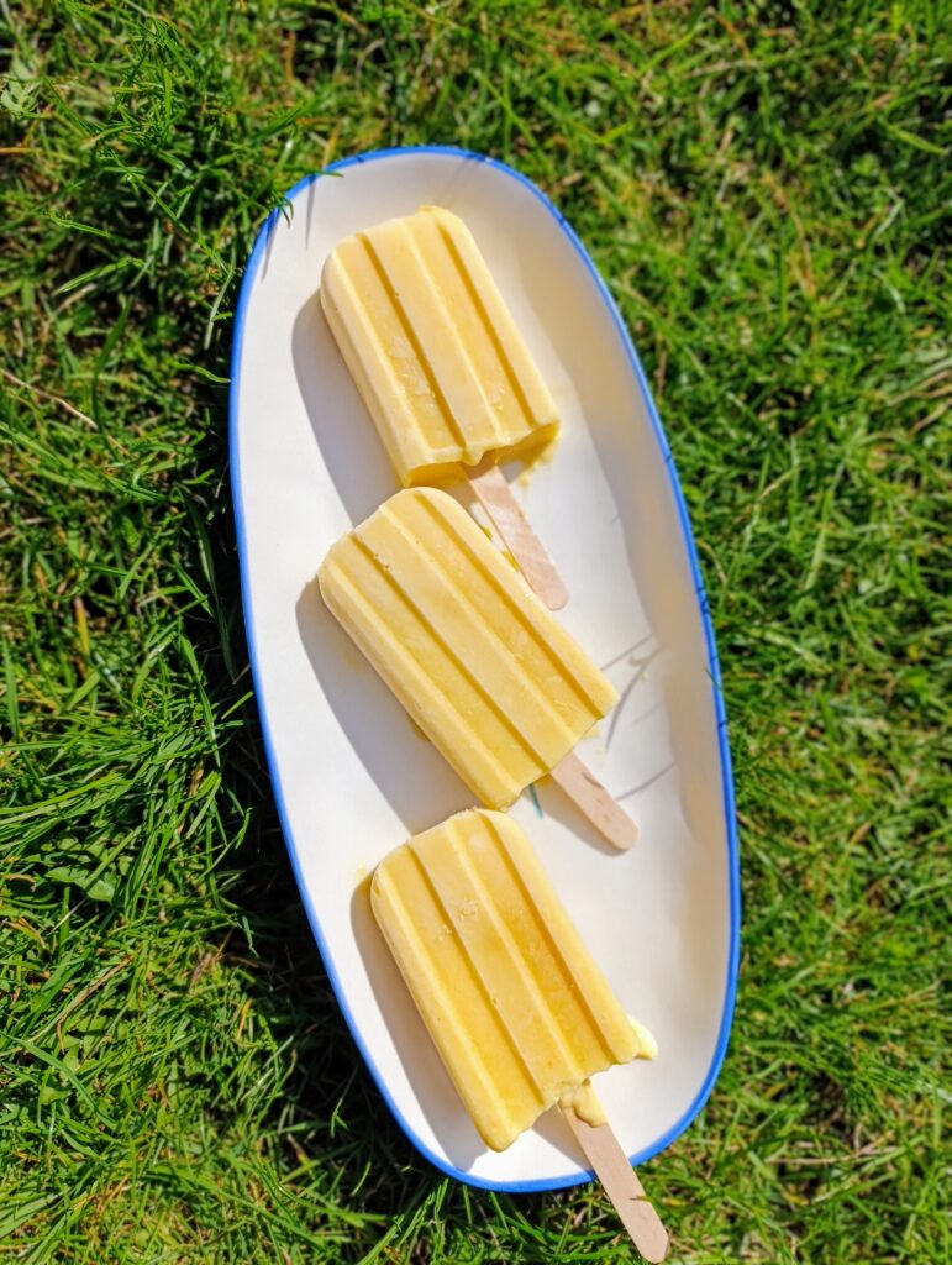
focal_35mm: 23
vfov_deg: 73.8
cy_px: 632
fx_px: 841
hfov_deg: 59.0
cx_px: 476
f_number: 1.6
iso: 50
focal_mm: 6.14
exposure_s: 1/965
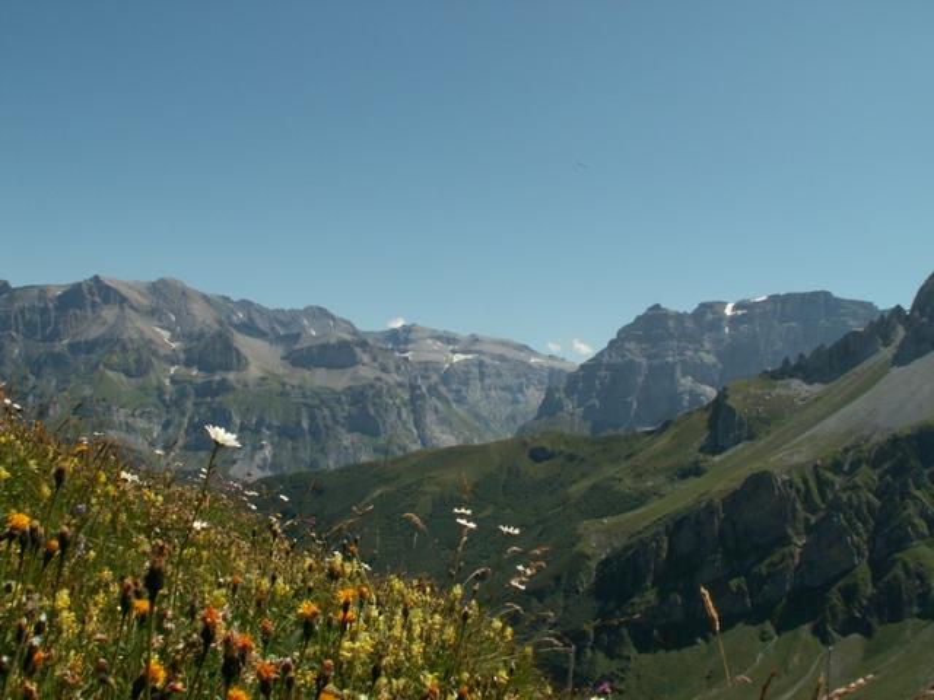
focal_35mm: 35
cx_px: 467
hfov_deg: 52.6
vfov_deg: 40.7
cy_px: 350
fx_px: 944
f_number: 8
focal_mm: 5.86
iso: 50
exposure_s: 1/200
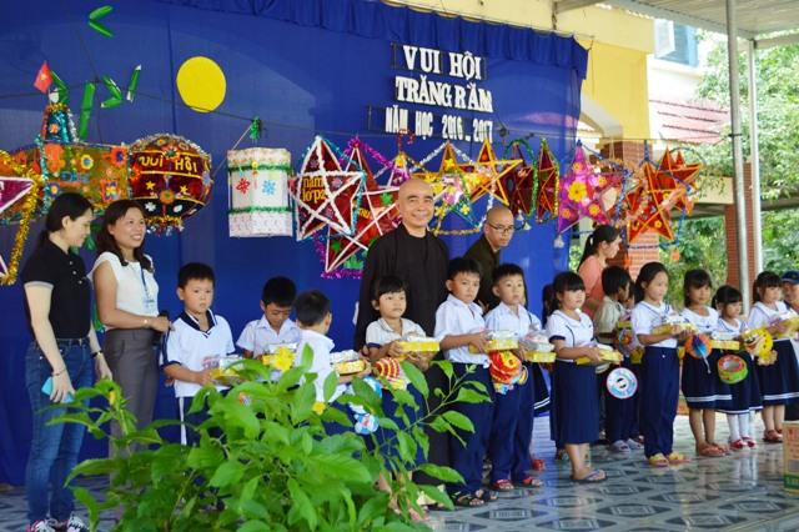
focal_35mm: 48
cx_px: 400
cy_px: 266
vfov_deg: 28.0
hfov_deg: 41.1
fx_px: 1065
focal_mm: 32
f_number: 4.8
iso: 400
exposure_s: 1/100
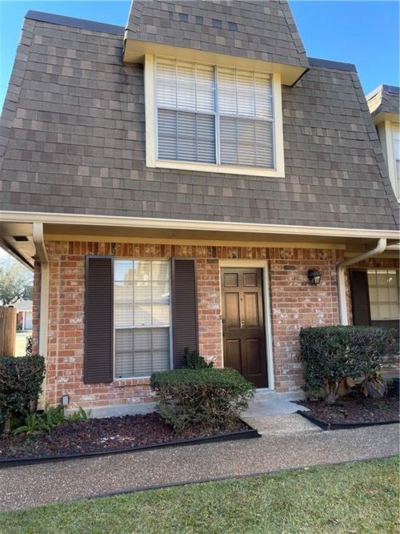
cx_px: 200
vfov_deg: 67.3
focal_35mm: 26
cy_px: 267
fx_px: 401
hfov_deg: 53.0
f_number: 1.6
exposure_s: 1/202
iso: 32
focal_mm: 4.2
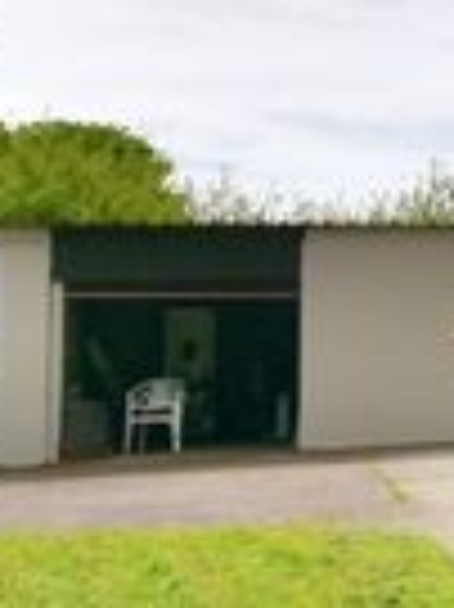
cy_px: 212
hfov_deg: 13.4
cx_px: 1119
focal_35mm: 77
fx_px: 1349
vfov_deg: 25.2
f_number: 8
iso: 180
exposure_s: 1/500
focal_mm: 10
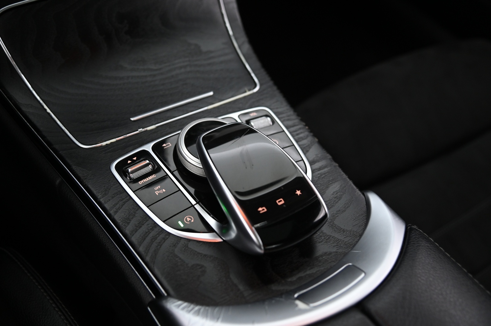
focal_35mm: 38
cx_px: 246
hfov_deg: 50.7
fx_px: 518
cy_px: 163
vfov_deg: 35.0
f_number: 4
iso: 2000
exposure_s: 1/20
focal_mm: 38
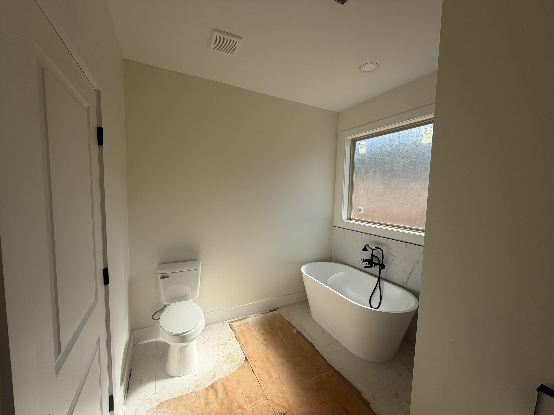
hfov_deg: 102.1
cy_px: 208
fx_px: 224
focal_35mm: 14
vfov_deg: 85.7
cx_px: 277
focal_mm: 2.22
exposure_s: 1/549
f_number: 2.2
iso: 40
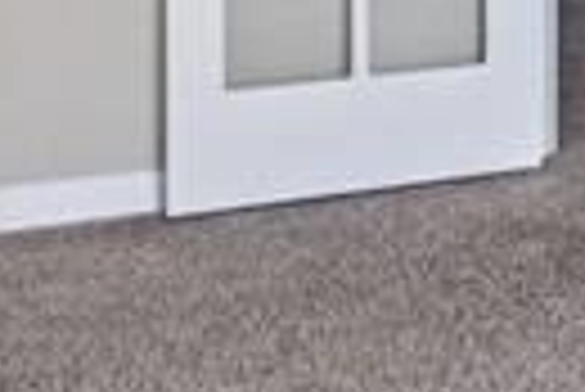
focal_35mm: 110
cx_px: 742
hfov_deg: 17.5
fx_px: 1789
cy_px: -347
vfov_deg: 11.5
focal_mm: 14
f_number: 11
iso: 400
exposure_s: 1/15
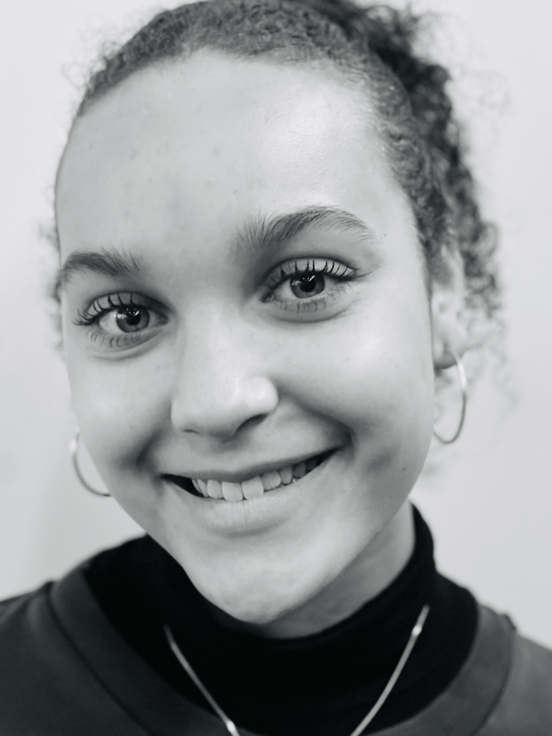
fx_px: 1977
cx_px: 247
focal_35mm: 93
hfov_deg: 15.9
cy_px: 325
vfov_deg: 21.1
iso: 400
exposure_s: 1/25
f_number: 2.8
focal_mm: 9
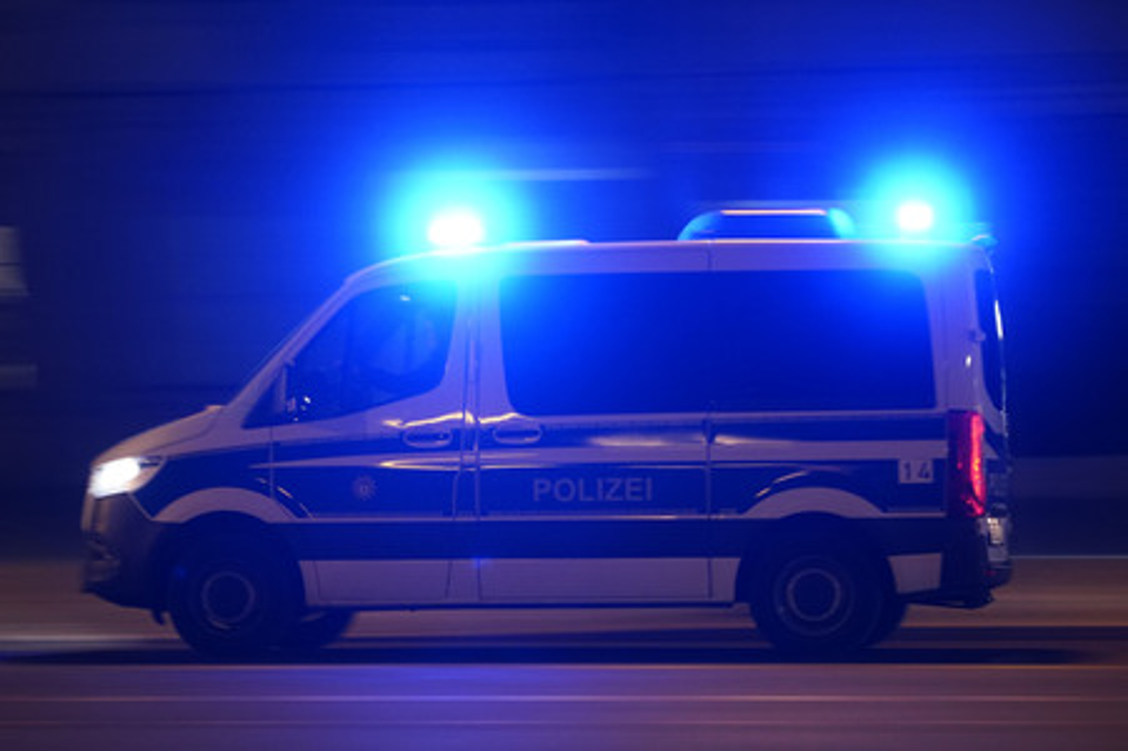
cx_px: 564
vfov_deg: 14.2
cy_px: 376
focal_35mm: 96
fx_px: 3006
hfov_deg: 21.3
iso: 3200
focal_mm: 96
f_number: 4.5
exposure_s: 1/15
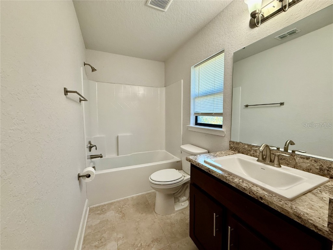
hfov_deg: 102.1
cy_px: 125
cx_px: 166
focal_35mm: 14
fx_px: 135
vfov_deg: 85.7
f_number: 2.2
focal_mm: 2.22
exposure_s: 1/120
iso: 200
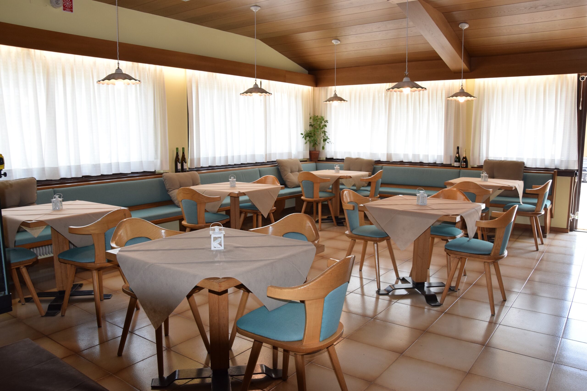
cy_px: 196
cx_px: 294
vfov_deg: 47.9
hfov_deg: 67.4
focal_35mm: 27
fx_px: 440
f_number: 5.6
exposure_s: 1/125
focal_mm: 18
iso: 560
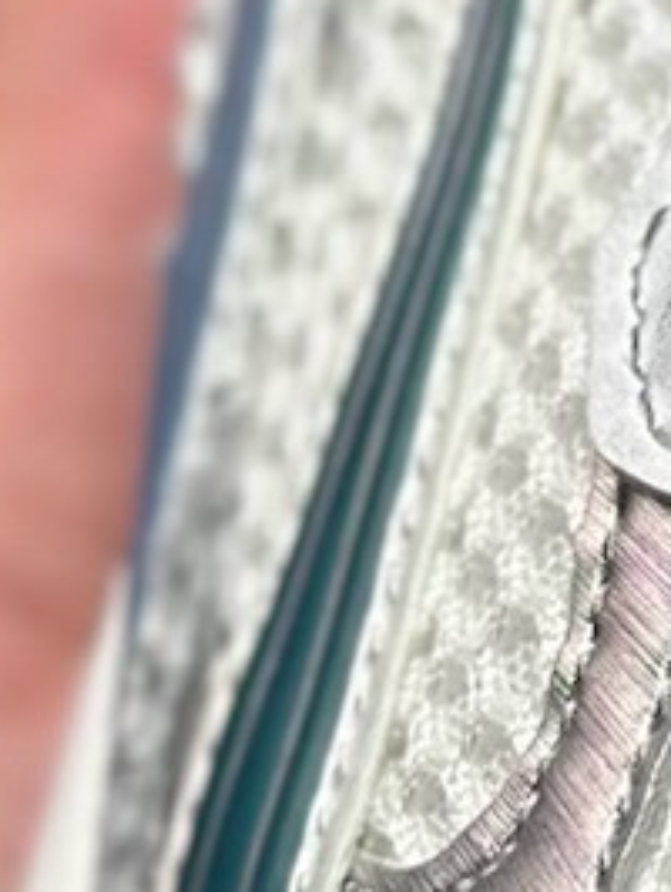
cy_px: 121
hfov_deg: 4.0
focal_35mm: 369
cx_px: 1241
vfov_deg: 5.4
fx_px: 9522
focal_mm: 6.86
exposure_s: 1/962
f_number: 1.78
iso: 80
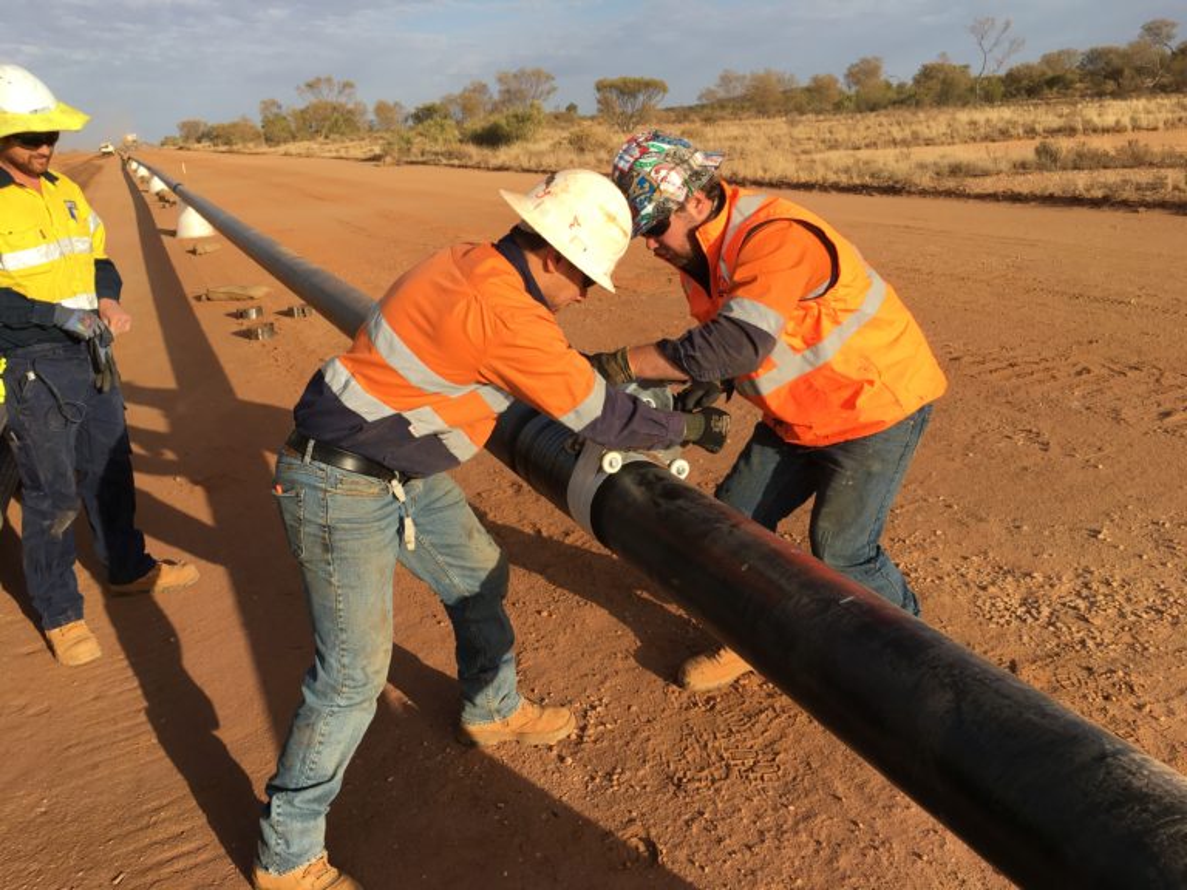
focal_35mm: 29
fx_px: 994
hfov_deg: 61.7
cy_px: 445
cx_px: 594
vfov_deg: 48.2
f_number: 2.2
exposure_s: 1/974
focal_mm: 4.15
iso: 25
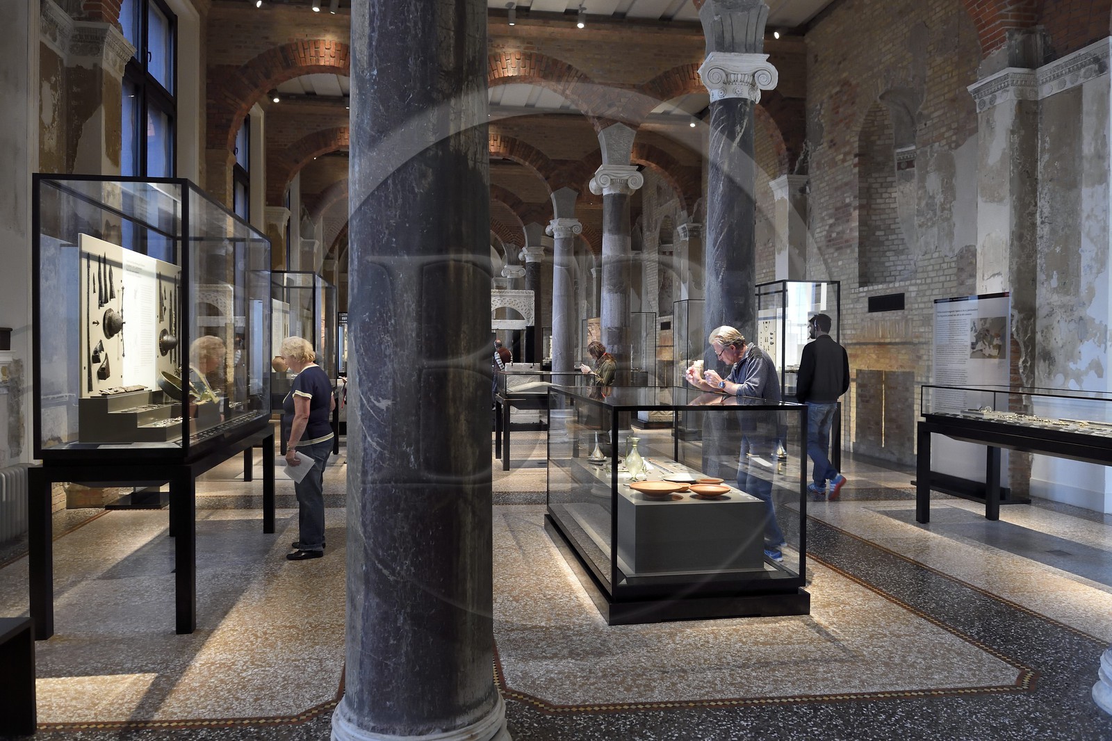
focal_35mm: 24
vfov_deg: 53.1
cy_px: 370
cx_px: 556
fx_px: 741
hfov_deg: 73.8
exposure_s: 1/50
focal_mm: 24
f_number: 5
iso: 3200
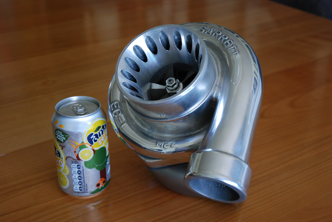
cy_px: 111
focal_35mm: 60
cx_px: 166
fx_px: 554
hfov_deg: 33.4
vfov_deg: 22.7
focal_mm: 40
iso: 800
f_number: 4.5
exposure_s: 1/30
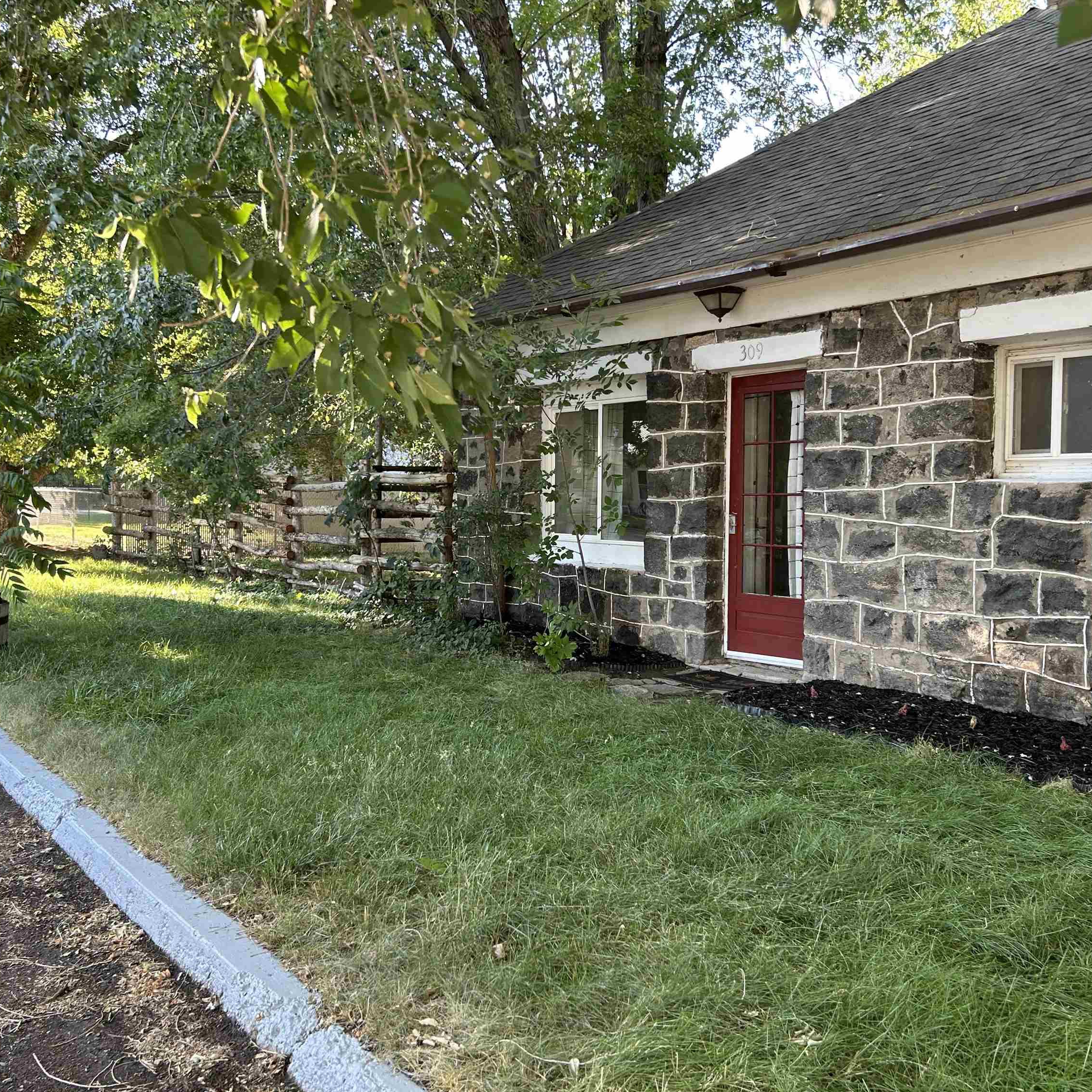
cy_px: 543
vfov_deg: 52.5
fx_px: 1106
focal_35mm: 31
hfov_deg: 52.5
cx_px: 553
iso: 64
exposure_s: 1/146
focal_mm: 5.7
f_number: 1.5
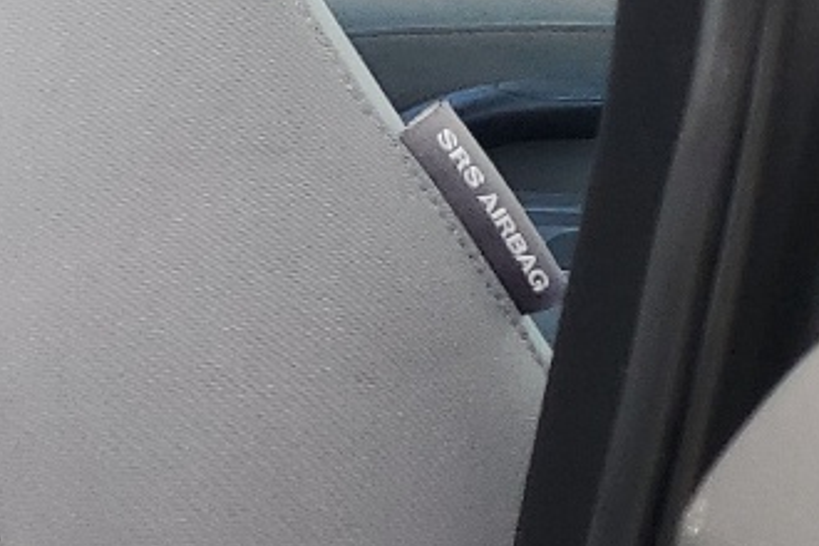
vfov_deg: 10.4
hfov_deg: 12.4
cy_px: 107
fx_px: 2980
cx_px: -1132
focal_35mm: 131
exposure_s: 1/238
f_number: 1.5
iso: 50
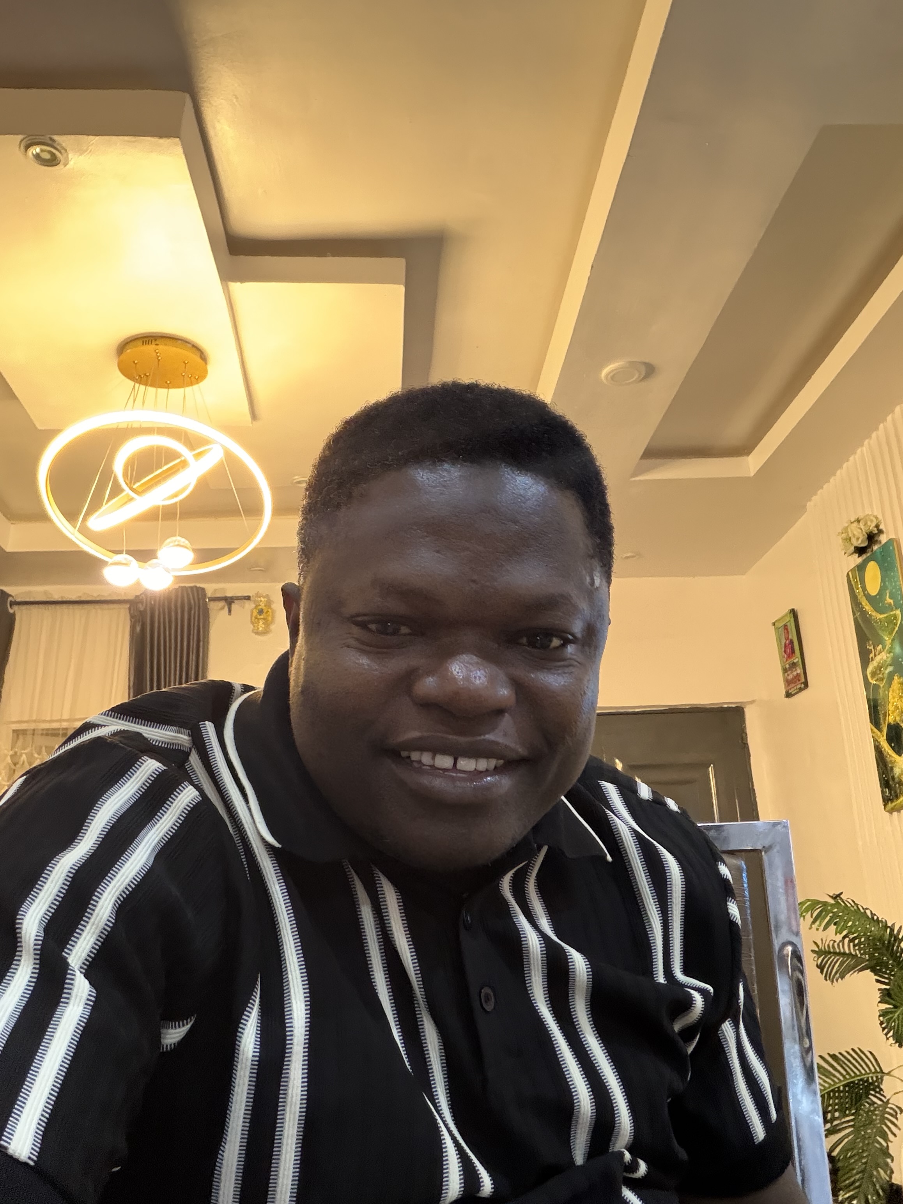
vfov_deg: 60.0
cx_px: 452
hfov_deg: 46.8
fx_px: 1043
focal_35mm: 30
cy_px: 602
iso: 500
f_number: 1.9
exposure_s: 1/29
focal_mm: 2.71
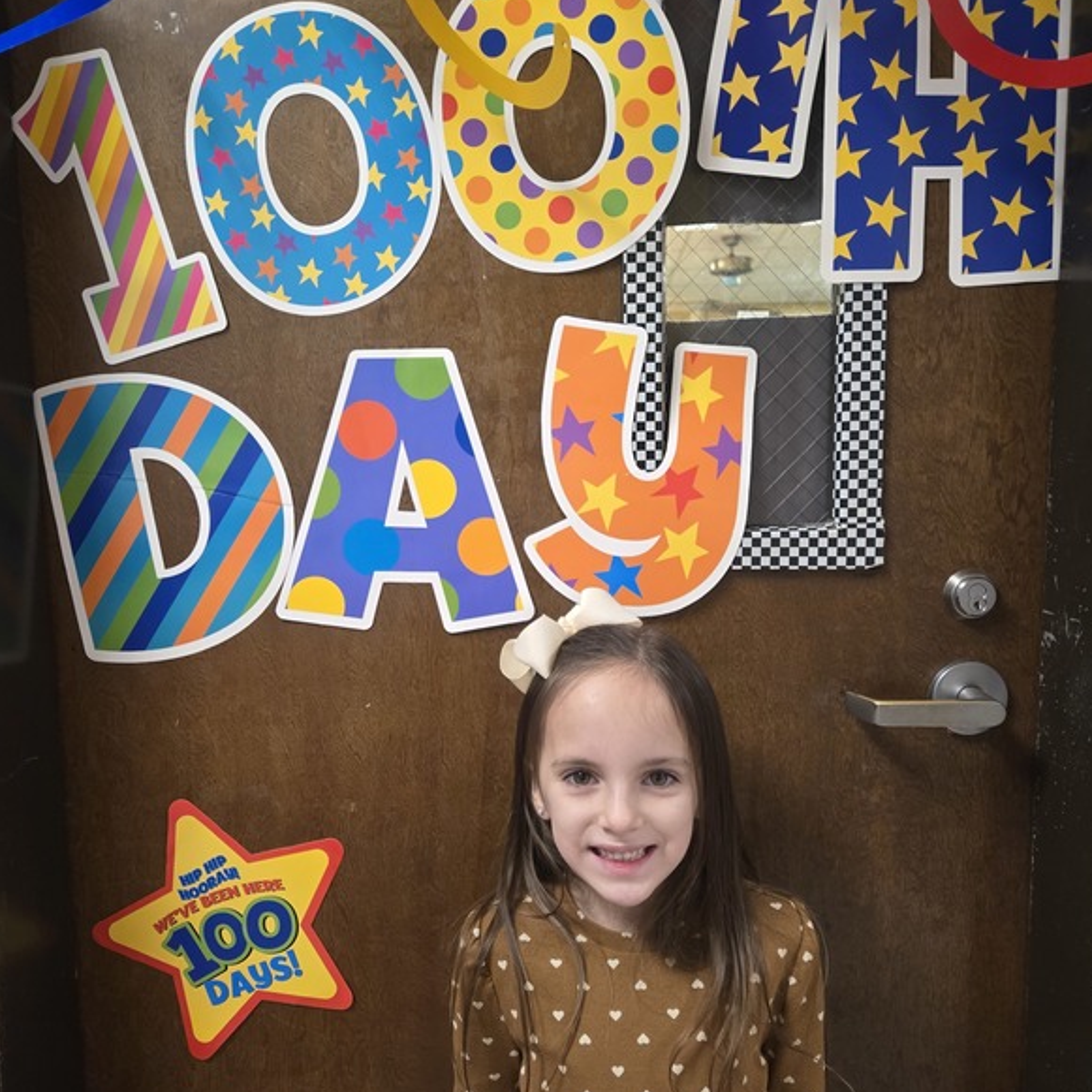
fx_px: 999
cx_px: 556
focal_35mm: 28
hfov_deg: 57.3
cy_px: 635
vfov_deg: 57.0
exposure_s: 1/120
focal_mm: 5.4
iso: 640
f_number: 1.8
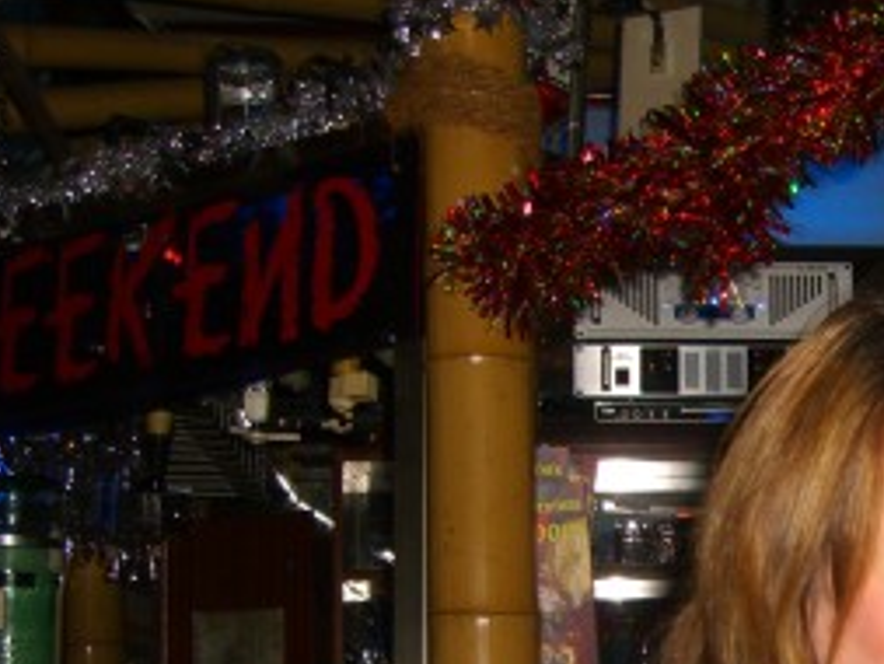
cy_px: 657
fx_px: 2299
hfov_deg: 21.0
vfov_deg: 16.1
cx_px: 887
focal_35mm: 90
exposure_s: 1/60
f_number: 2.8
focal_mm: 7.9
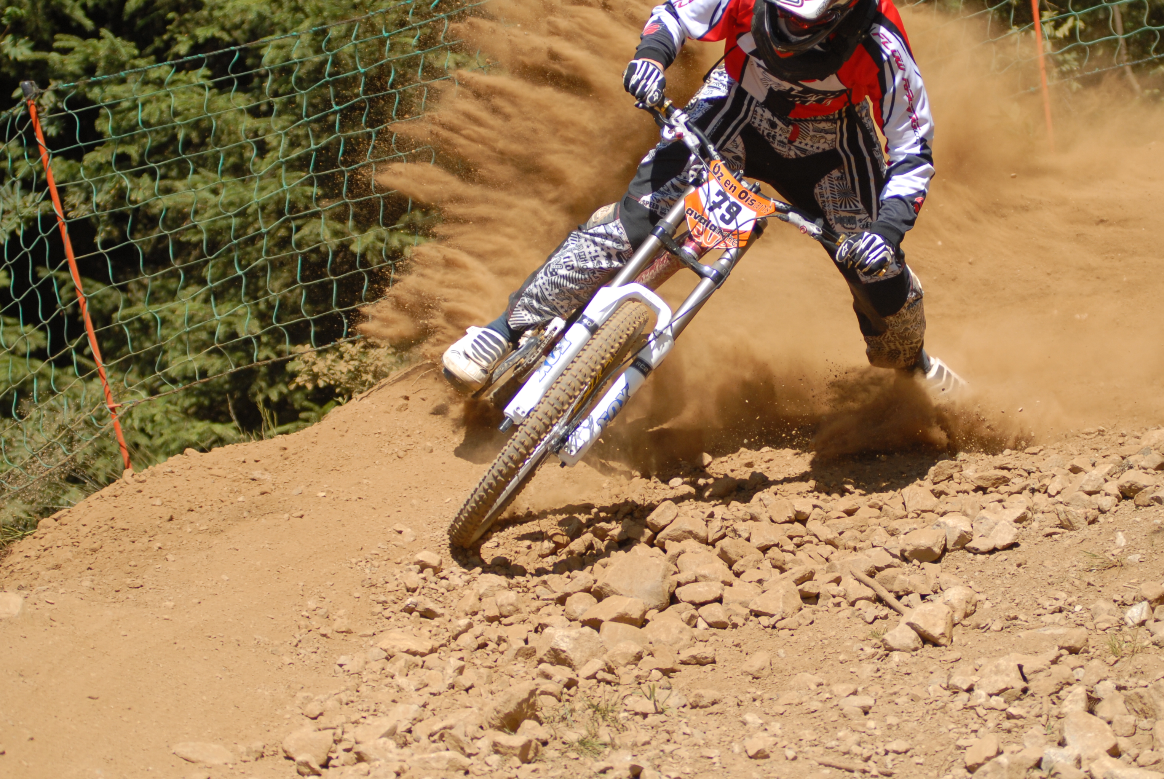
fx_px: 4920
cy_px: 340
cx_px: 716
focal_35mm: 152
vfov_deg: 9.1
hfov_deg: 13.5
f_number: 2.8
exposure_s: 1/2500
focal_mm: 80
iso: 200
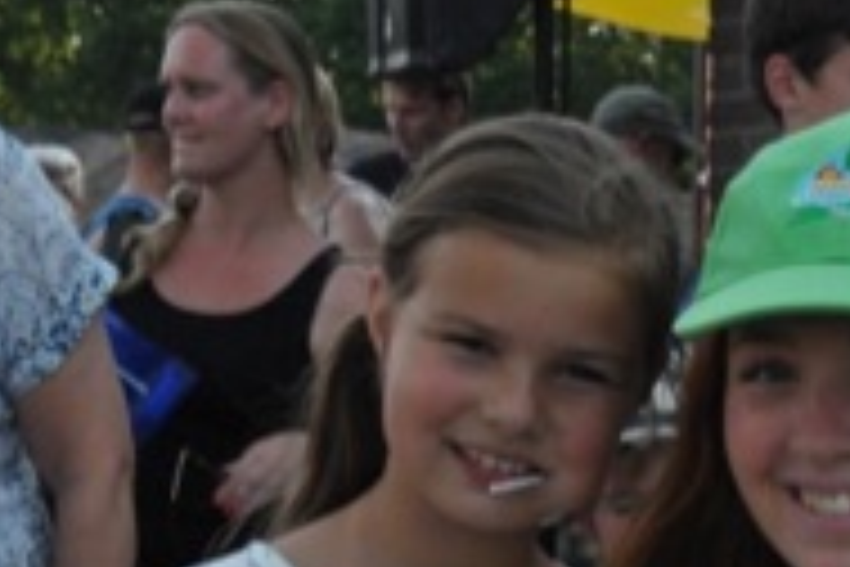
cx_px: 837
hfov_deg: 13.3
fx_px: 3589
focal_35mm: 152
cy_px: 578
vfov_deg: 9.0
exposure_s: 1/640
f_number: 13
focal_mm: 48
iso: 2000
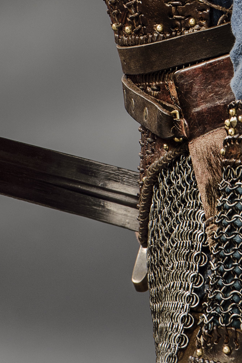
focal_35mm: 653
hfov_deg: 2.1
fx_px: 6579
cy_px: -236
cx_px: 125
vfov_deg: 3.1
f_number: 11
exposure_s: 1/200
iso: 200
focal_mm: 180
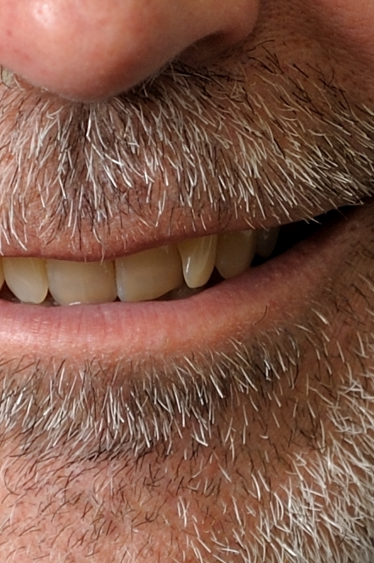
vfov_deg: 1.8
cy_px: 178
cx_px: 5
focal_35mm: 1156
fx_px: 18041
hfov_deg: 1.2
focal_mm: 180
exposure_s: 1/250
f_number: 4
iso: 200
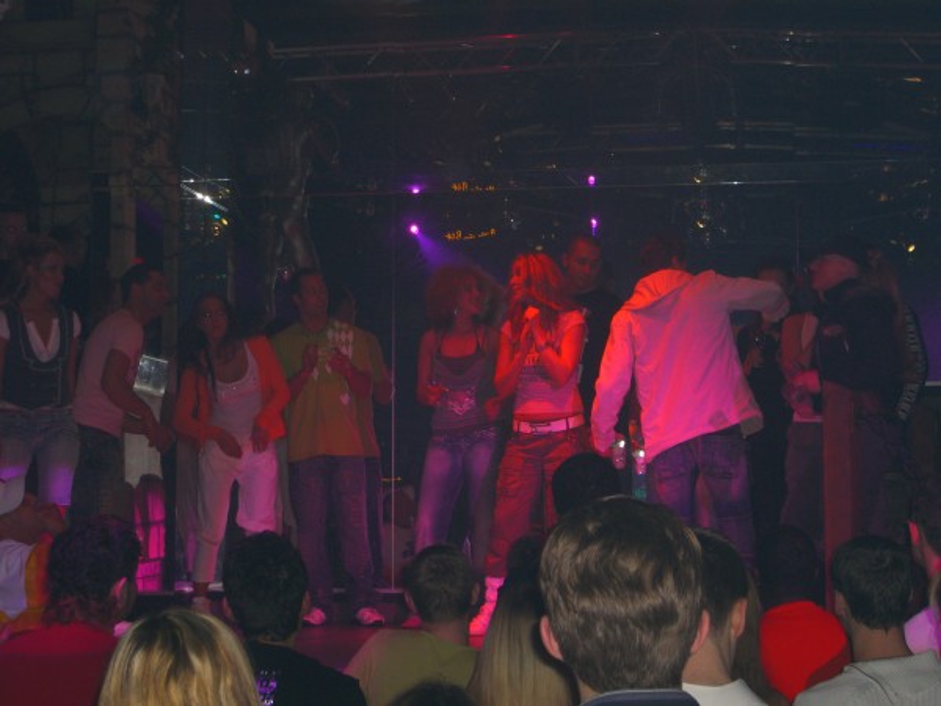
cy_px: 353
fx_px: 1849
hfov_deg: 28.6
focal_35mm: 68
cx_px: 470
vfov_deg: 21.6
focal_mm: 14.2
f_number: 4
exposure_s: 1/60
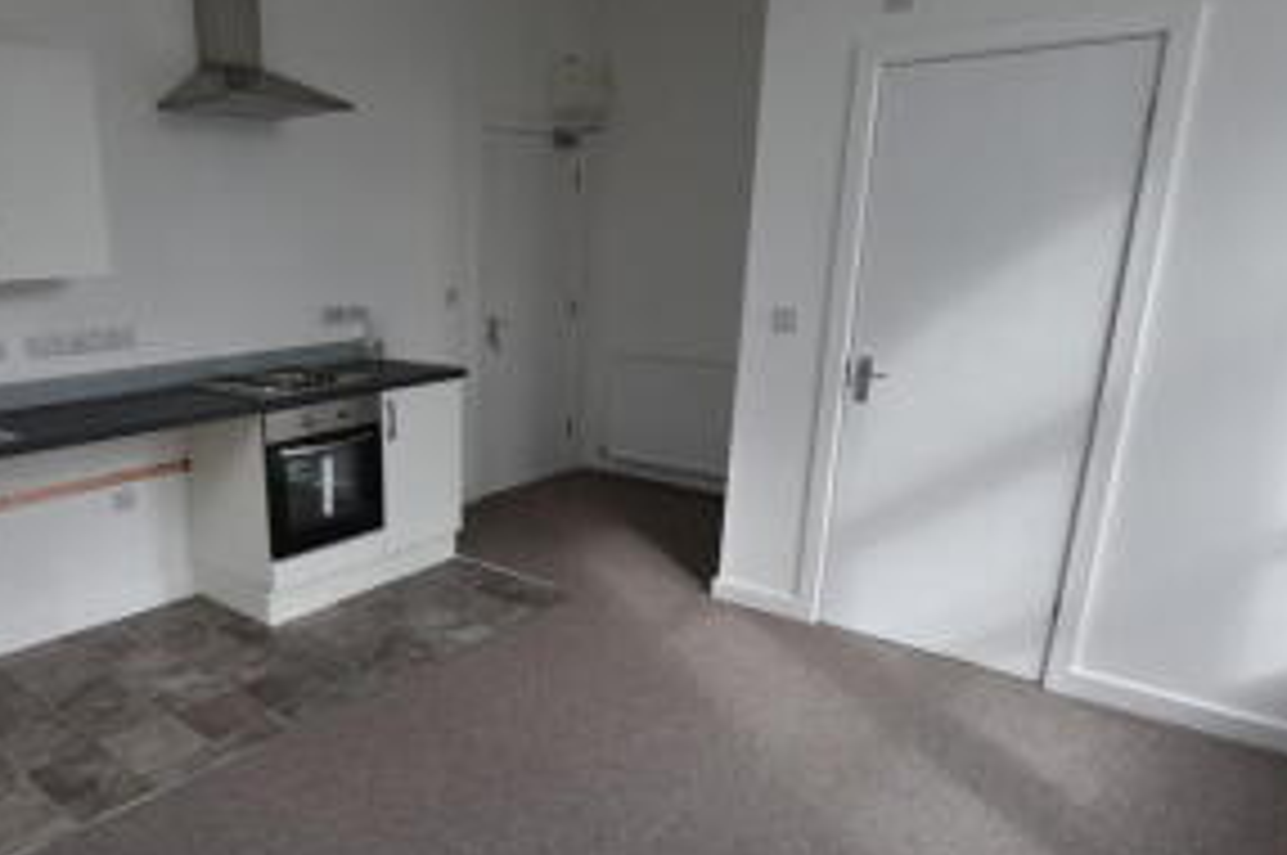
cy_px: 511
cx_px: 400
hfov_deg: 69.0
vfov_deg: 50.9
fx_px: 893
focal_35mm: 25
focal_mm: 10
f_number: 4.5
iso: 100
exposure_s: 1/80
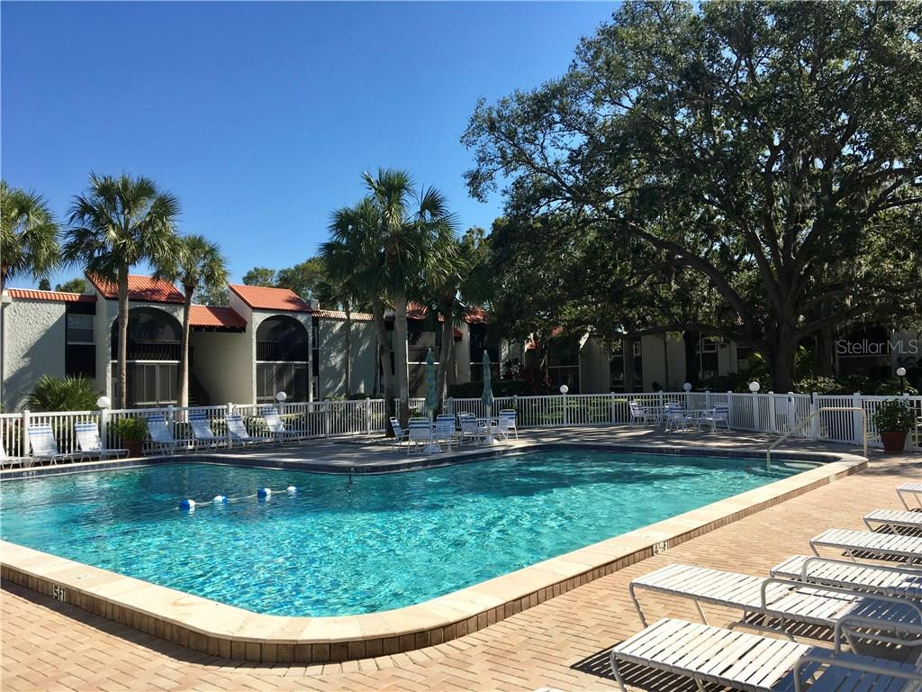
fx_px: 772
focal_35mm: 29
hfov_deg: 61.7
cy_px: 346
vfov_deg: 48.2
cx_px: 461
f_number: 2.2
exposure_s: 1/1637
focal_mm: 4.15
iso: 25
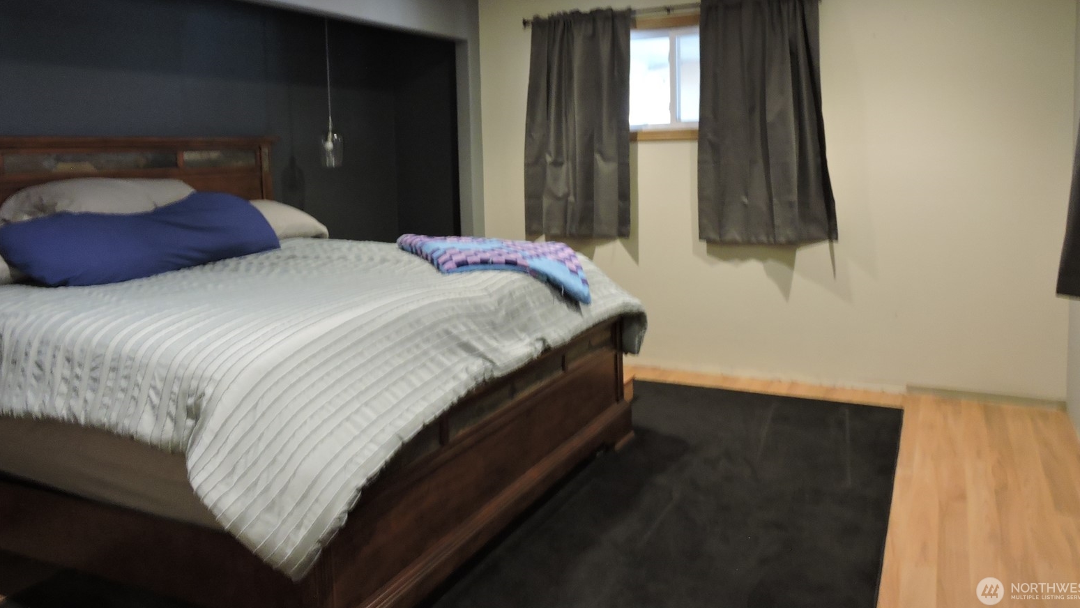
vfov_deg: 42.4
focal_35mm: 27
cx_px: 556
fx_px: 773
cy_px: 206
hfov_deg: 69.8
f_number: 3.3
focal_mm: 4.3
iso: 400
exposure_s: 1/13
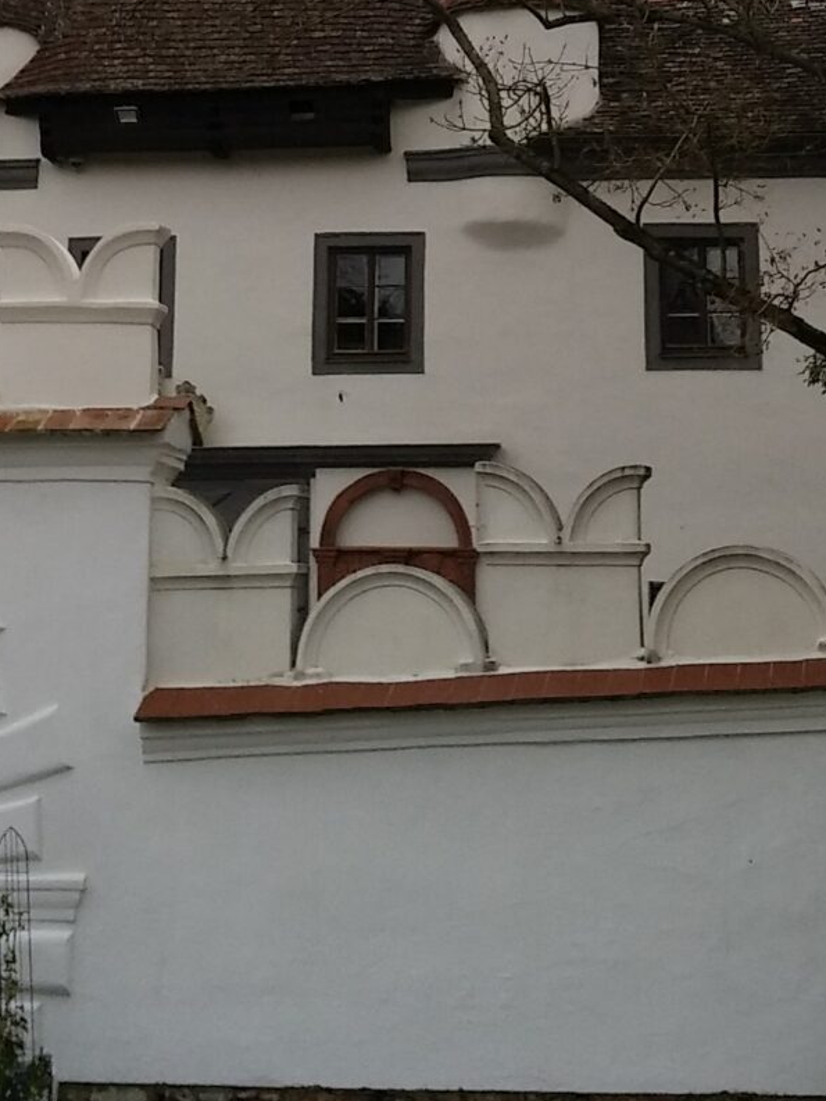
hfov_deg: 20.7
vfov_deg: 25.8
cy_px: -43
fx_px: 2258
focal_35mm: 71
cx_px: 391
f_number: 2.2
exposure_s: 1/219
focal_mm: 3.81
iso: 100
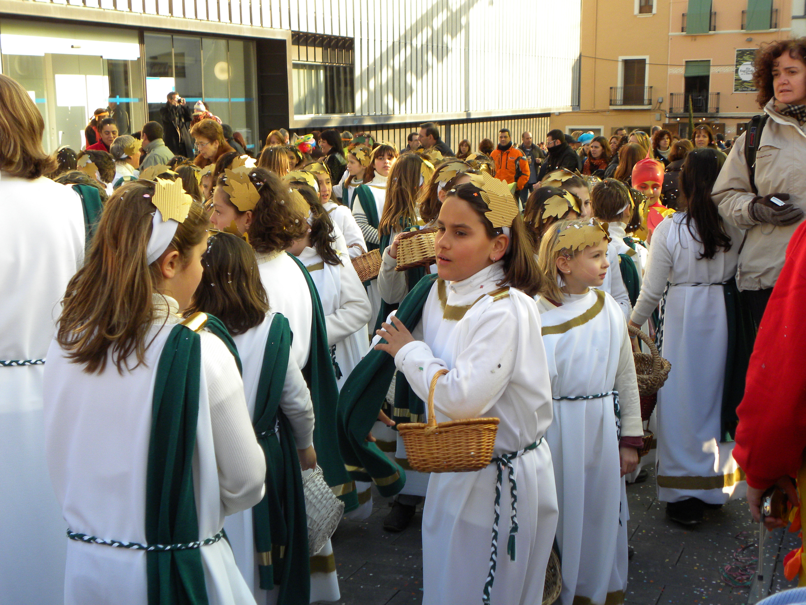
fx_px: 1211
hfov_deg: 36.8
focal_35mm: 52
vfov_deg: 28.0
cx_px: 403
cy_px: 302
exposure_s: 1/332
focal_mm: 9.2
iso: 135
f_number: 3.5
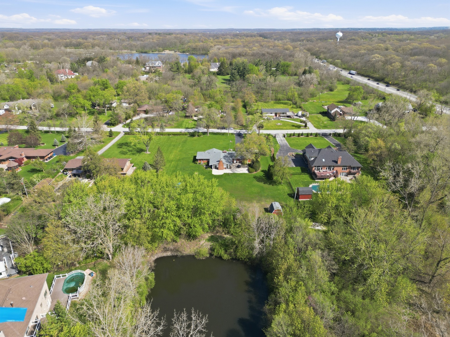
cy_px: 168
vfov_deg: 56.8
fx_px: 312
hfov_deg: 71.6
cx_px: 225
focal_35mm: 24
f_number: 1.7
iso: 140
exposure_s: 1/2500
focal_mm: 6.7
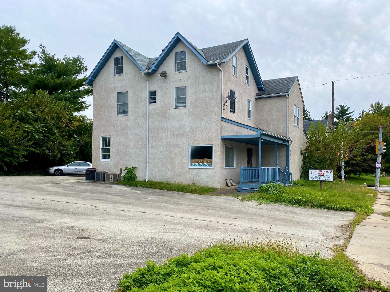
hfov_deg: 67.3
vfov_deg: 53.0
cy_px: 146
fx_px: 293
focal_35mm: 26
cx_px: 195
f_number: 1.8
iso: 32
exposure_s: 1/3040
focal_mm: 4.25
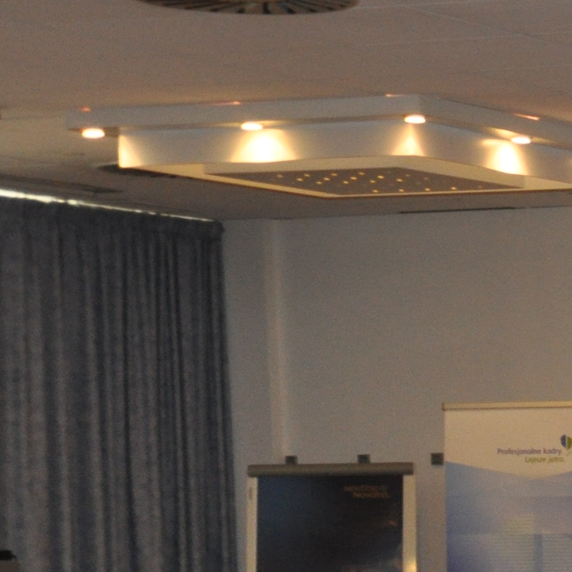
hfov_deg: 9.1
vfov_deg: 9.8
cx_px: 1266
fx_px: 3290
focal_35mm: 176
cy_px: 670
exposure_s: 1/60
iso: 800
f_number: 4.2
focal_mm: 30
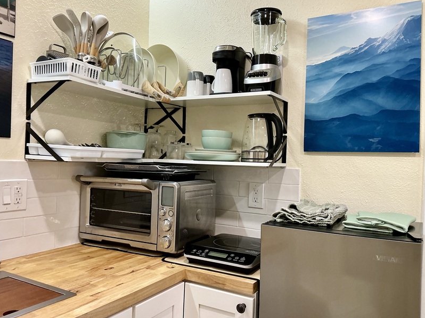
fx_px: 368
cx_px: 206
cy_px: 159
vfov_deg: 46.8
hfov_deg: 60.0
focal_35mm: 30
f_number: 1.8
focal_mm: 3
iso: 100
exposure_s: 1/60
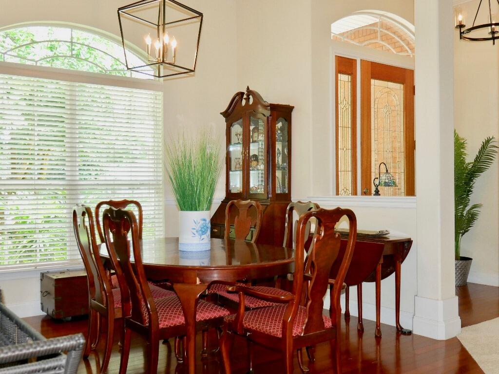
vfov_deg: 37.7
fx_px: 548
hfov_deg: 49.0
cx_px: 250
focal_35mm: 38
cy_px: 187
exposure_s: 1/60
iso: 500
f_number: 4.1
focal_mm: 19
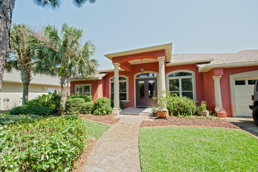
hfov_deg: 104.3
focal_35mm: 14
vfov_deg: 81.1
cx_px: 129
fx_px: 100
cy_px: 86
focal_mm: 14
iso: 400
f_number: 6.3
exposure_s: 1/500
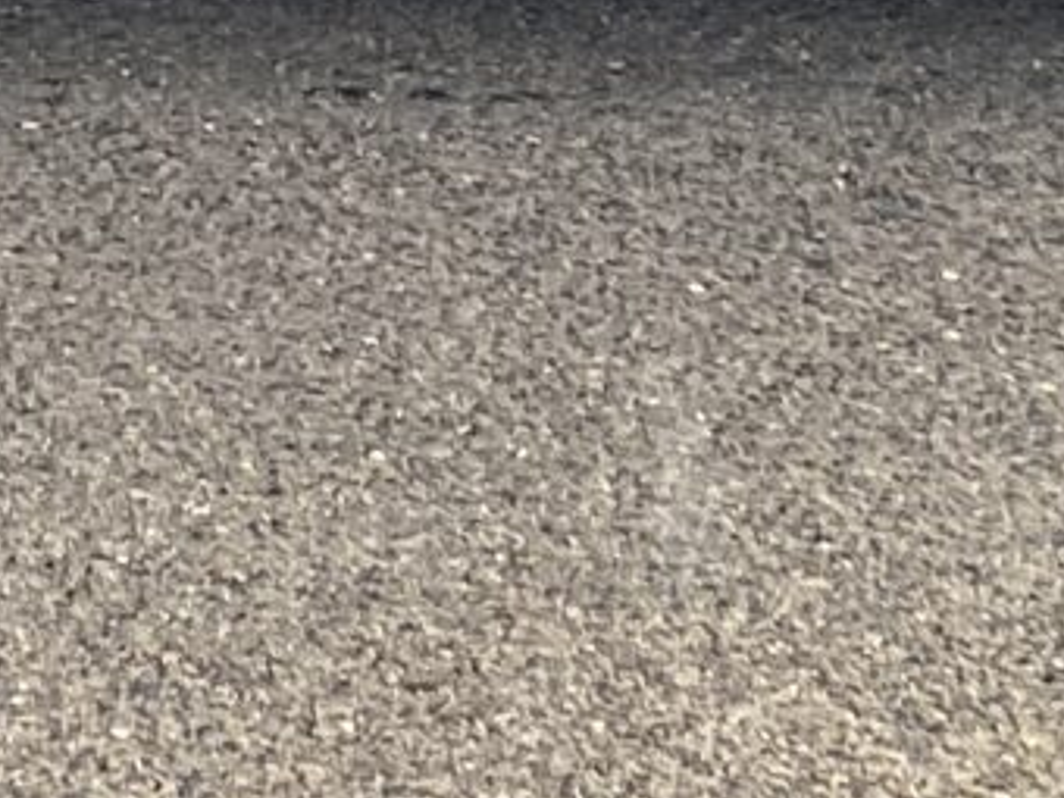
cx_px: -25
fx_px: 6024
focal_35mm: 196
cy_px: -1120
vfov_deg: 7.1
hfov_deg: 10.0
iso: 32
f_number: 1.8
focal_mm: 4.25
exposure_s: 1/633
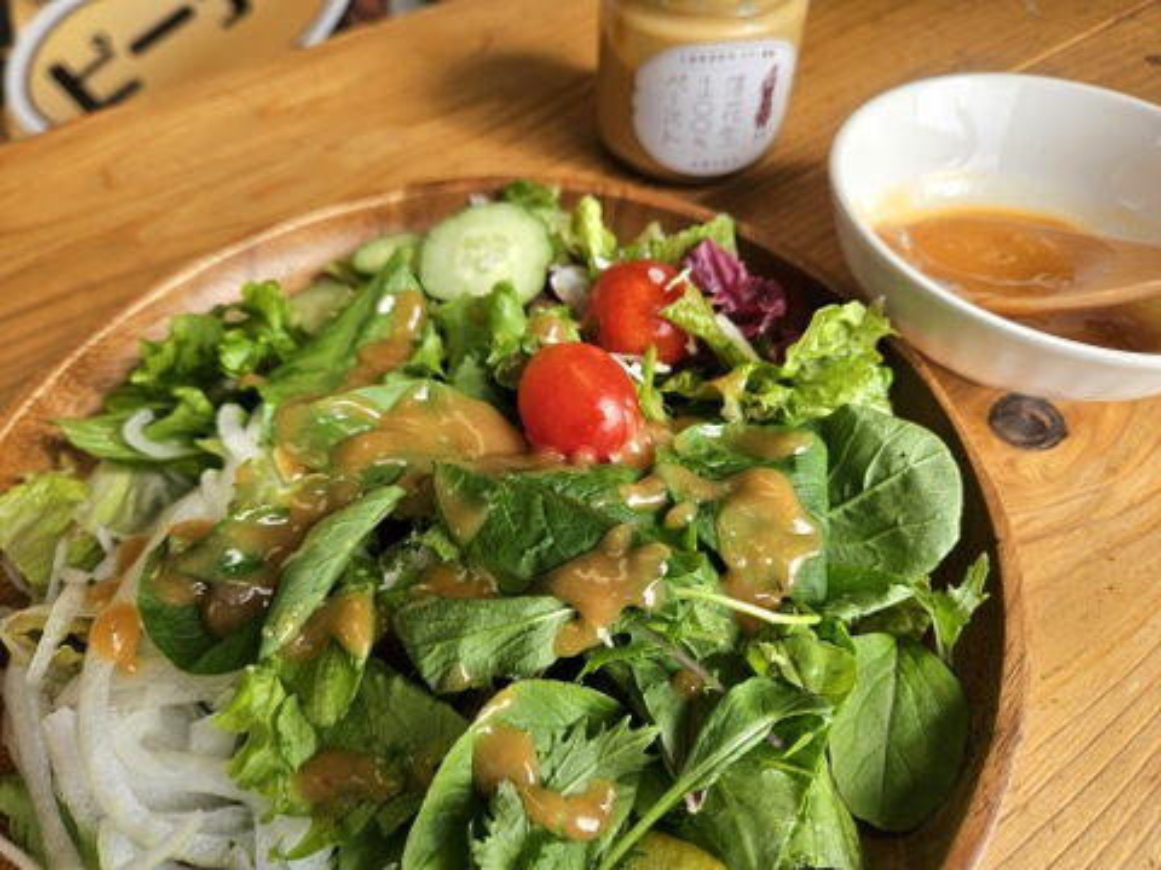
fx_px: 771
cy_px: 435
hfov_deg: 73.9
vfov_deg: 58.9
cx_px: 580
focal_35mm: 23
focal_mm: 5.4
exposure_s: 1/345
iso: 25
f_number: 1.8
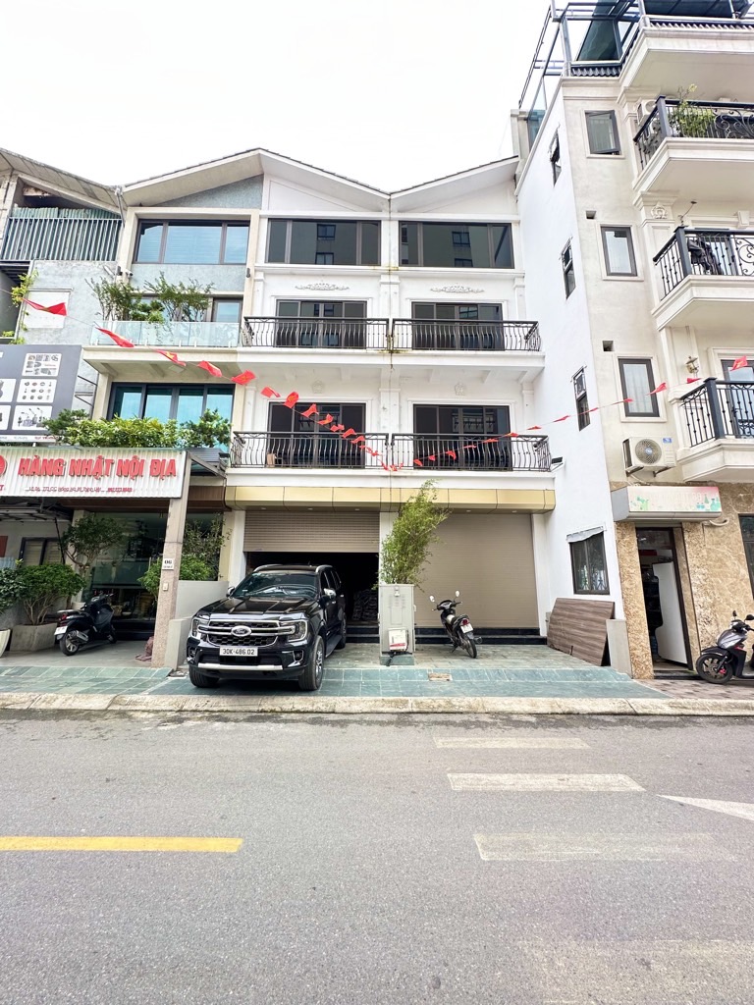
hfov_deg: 85.7
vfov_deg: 102.1
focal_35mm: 14
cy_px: 502
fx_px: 407
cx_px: 377
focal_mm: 2.22
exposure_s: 1/130
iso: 40
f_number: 2.2
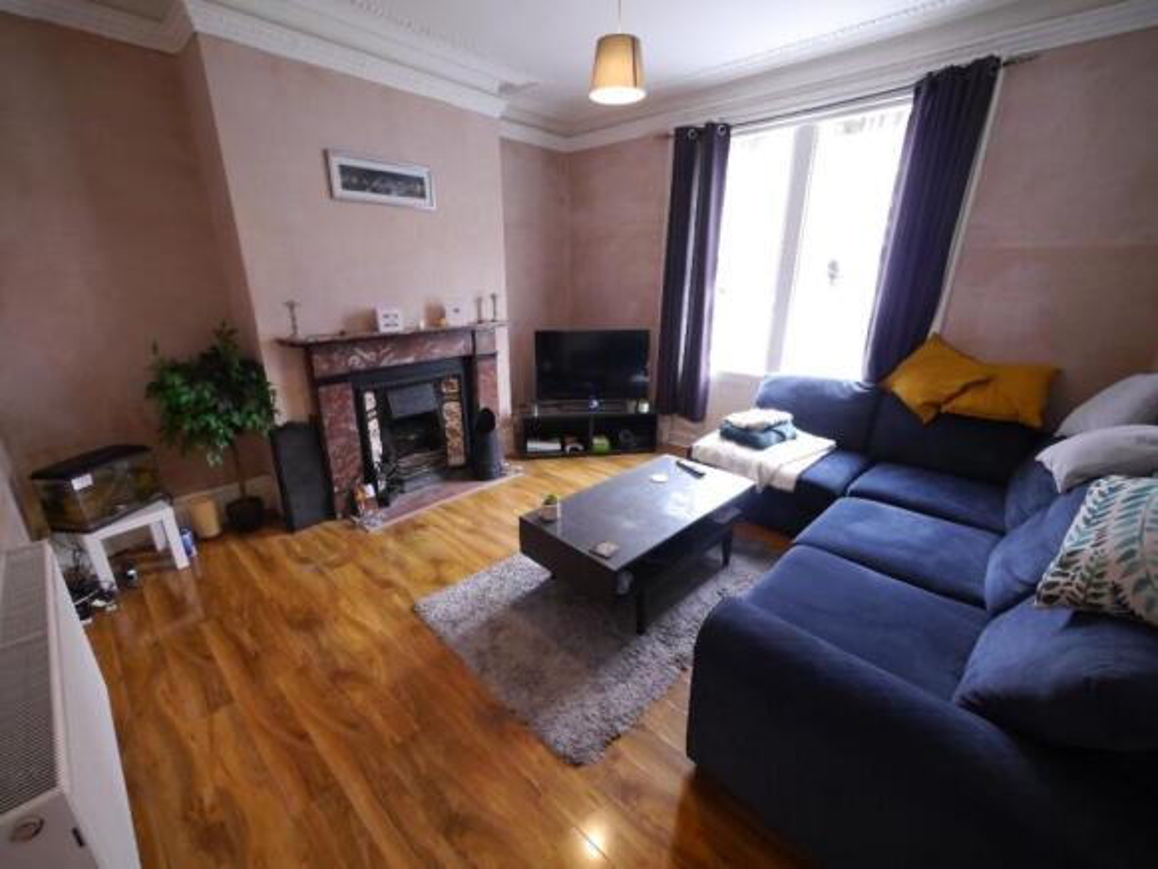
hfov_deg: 102.0
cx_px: 579
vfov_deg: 85.7
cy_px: 434
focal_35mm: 14
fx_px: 469
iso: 800
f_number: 4
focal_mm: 7
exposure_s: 1/30
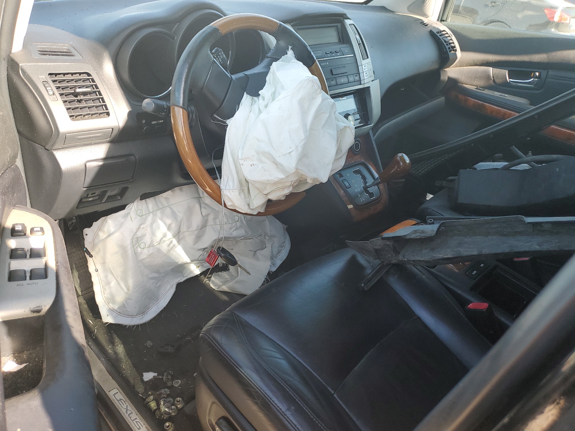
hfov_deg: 67.3
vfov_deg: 53.1
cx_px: 288
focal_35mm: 26
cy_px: 216
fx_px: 432
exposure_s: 1/233
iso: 50
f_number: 1.5
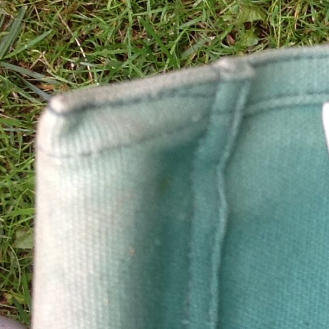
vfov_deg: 12.0
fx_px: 1548
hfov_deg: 11.7
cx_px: 452
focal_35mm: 144
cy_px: 18
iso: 50
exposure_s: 1/120
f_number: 2.4
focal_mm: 4.28
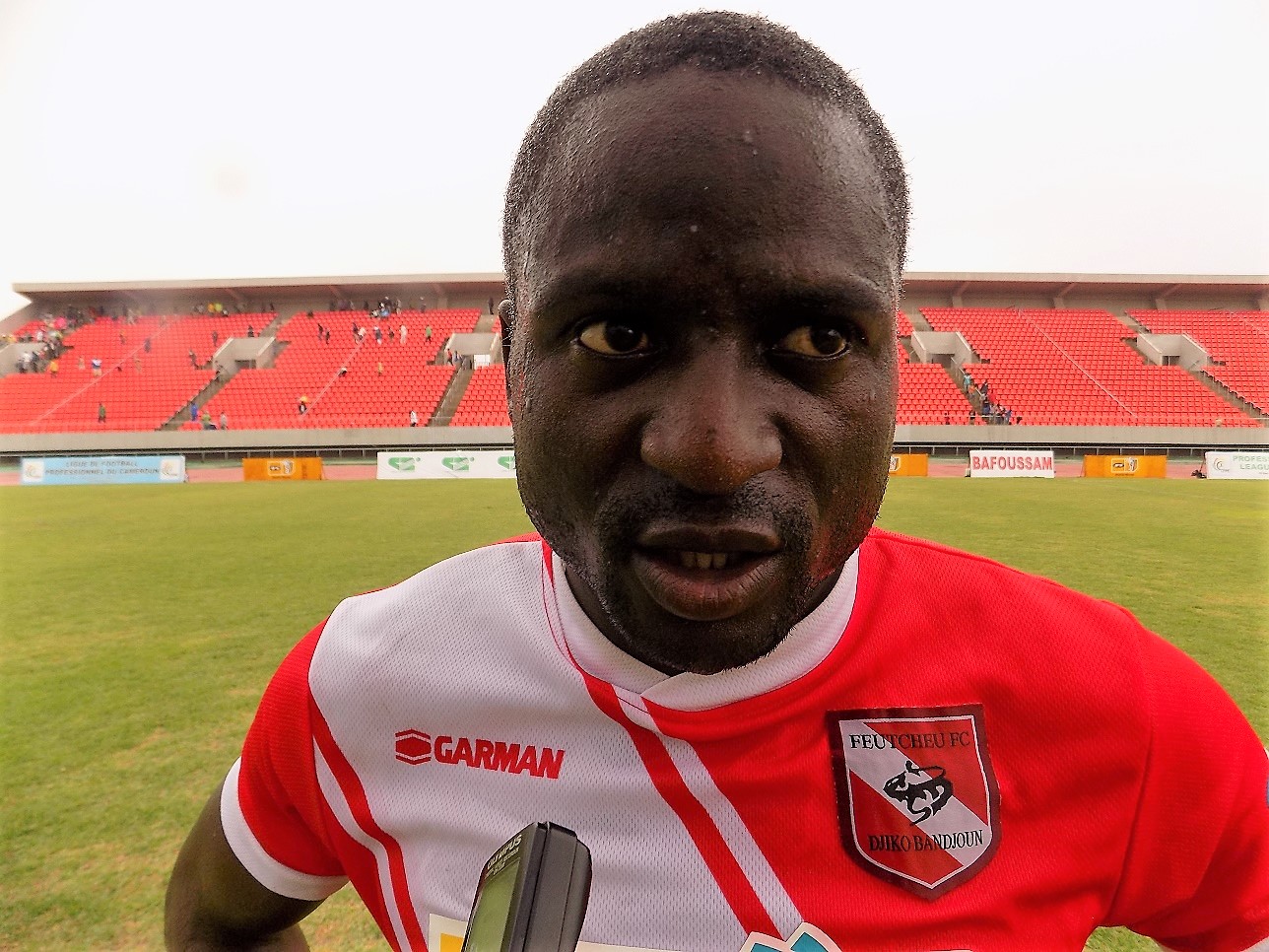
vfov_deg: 58.9
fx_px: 843
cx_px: 634
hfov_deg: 73.9
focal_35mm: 23
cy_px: 476
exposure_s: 1/50
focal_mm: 4
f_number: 3.1
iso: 80
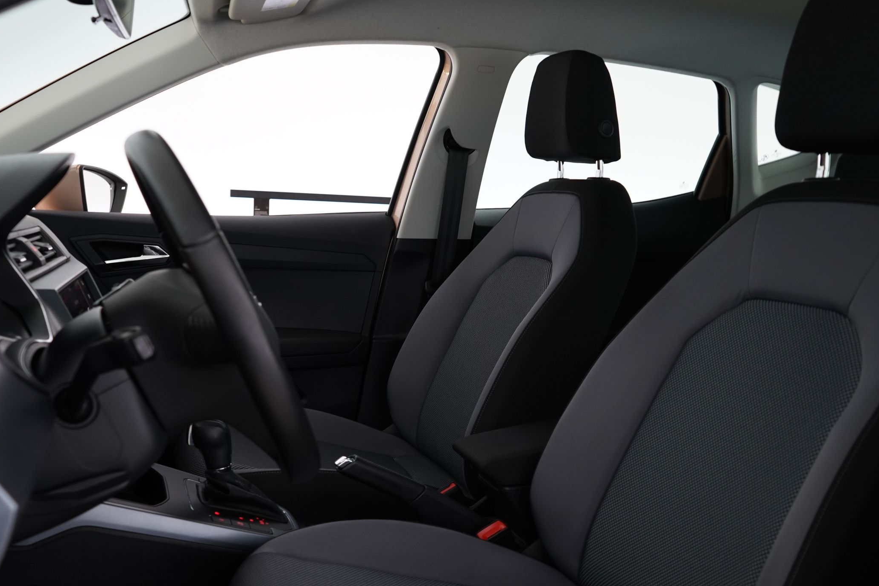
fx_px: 830
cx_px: 386
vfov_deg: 38.7
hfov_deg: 55.6
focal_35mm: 34
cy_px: 355
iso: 1000
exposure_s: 1/10
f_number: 5
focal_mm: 28
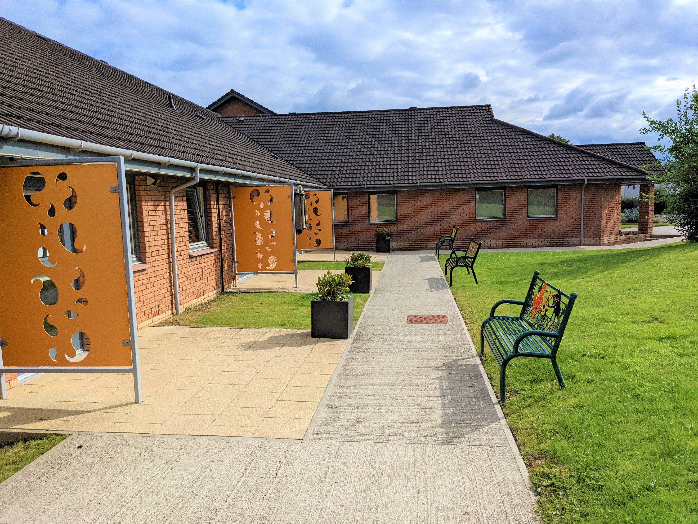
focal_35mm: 27
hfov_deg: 65.3
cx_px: 349
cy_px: 262
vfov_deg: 51.4
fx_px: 544
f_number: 1.73
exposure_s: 1/5848
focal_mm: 4.38
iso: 64
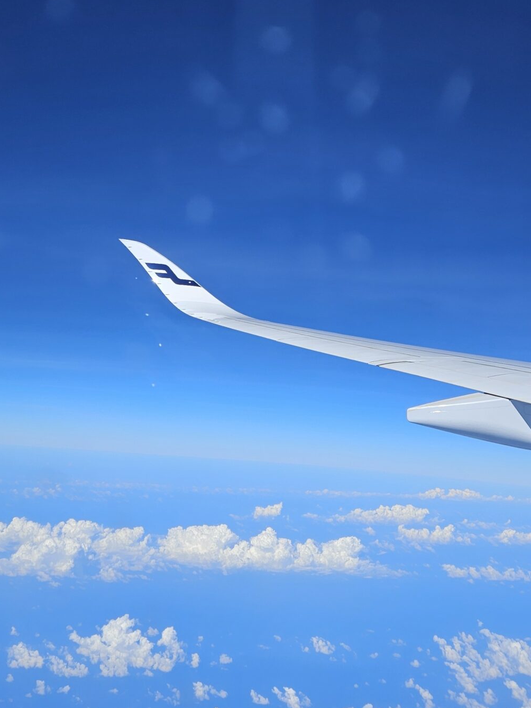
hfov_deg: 32.9
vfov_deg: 42.2
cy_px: 224
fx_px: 900
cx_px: 235
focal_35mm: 44
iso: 25
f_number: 1.8
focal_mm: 5.4
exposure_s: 1/3001
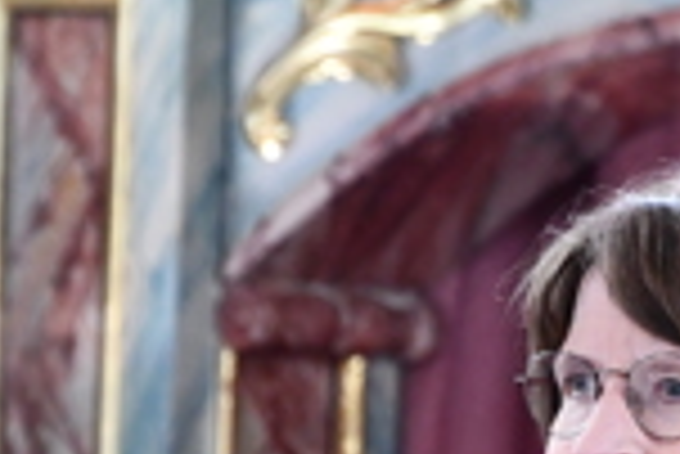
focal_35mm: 805
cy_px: 492
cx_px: 617
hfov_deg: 2.6
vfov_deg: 1.7
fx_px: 15220
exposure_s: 1/250
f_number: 6
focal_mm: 145
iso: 4500
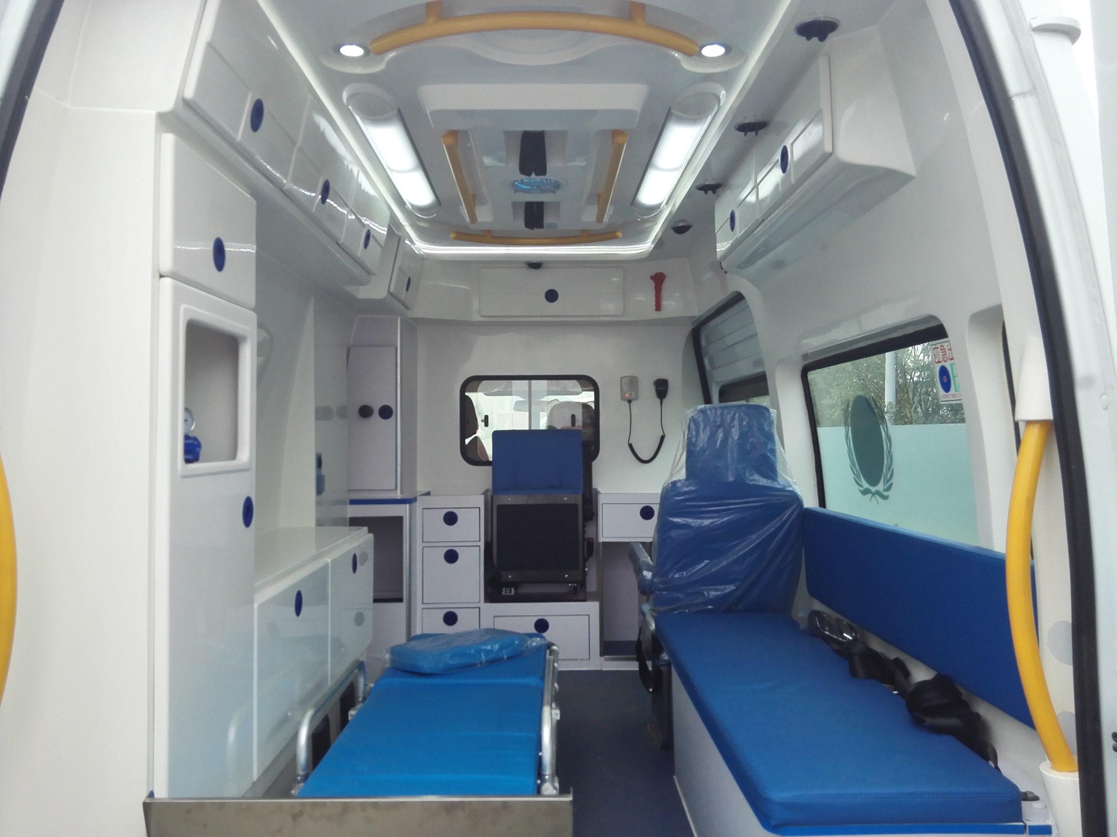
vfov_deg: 48.2
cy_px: 418
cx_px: 558
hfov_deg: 61.7
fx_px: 936
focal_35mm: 29
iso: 100
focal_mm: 3.8
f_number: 2
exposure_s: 1/616
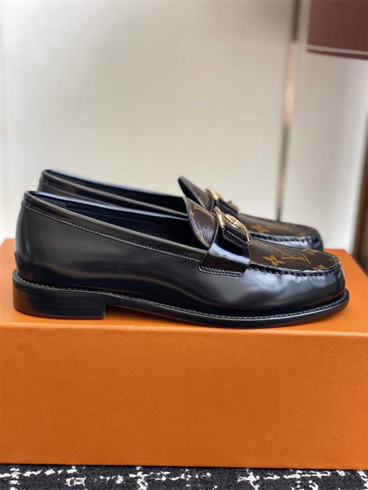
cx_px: 184
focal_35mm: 52
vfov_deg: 36.8
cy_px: 245
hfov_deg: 28.0
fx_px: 737
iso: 64
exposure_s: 1/122
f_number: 2
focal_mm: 6
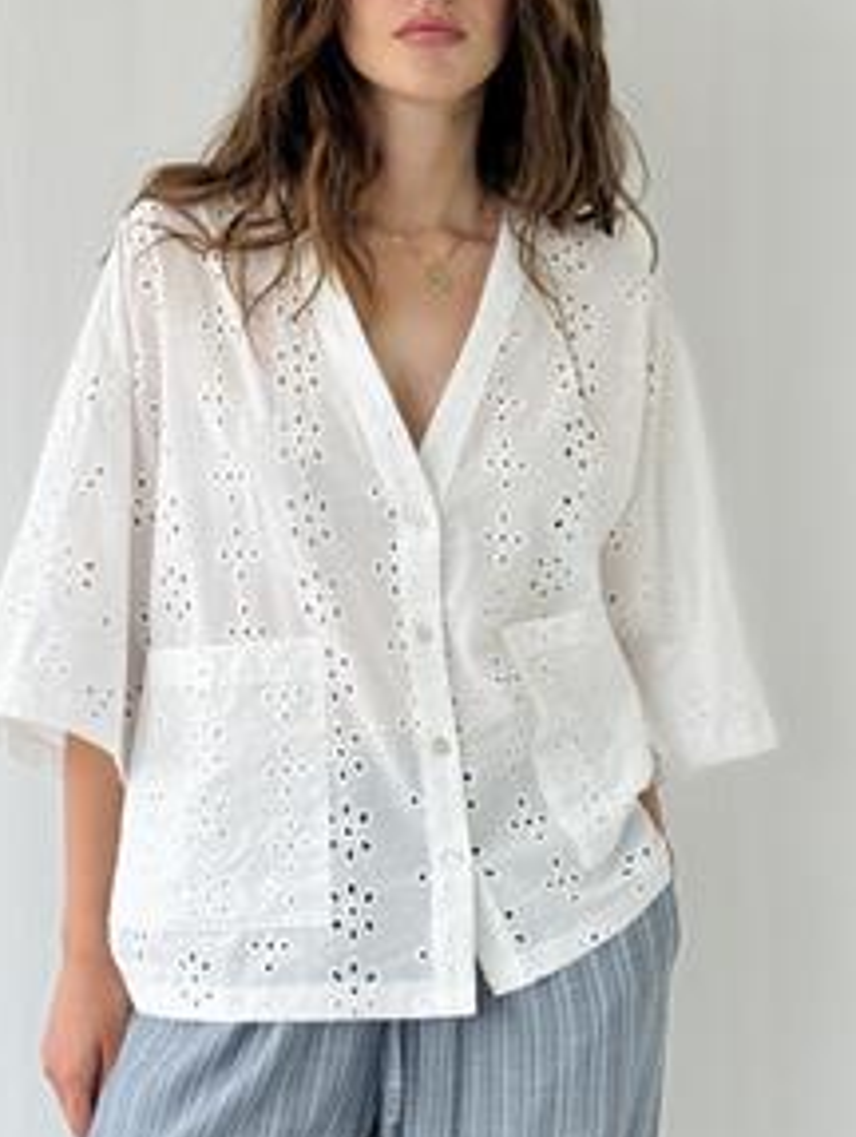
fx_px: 2928
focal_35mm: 89
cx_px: 388
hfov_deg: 16.6
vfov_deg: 22.0
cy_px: 505
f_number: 1.78
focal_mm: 6.76
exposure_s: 1/484
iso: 64
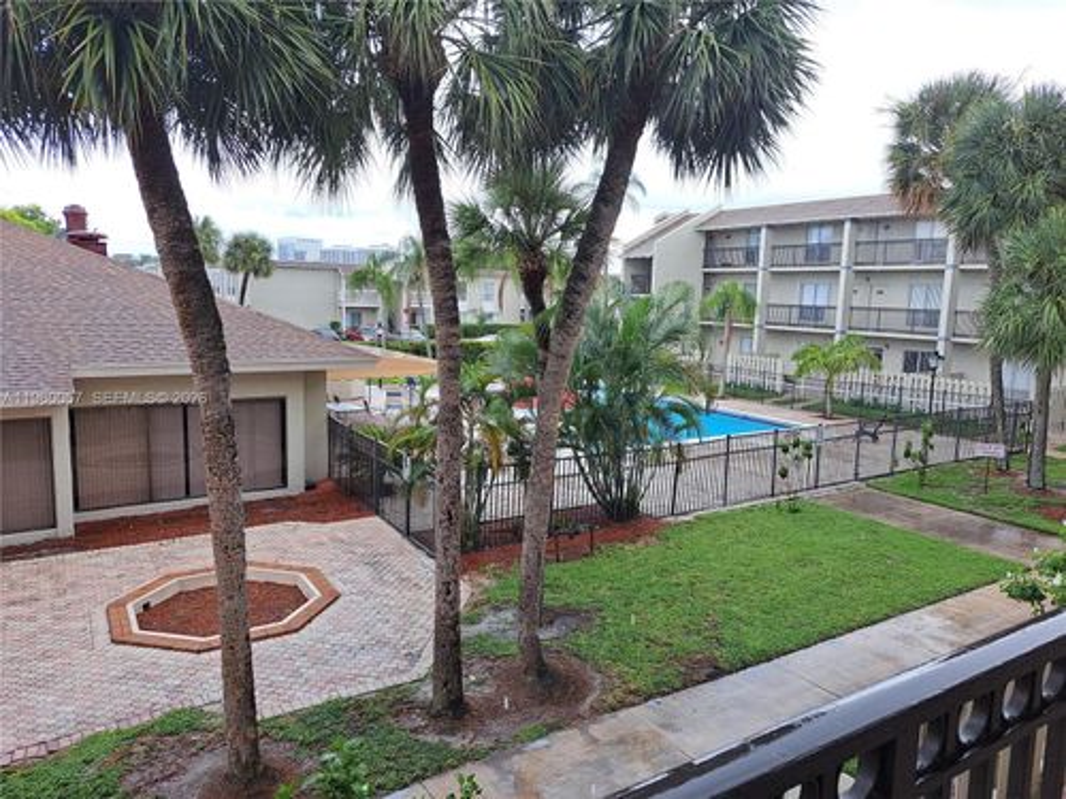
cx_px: 533
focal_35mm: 24
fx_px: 739
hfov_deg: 71.6
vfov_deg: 56.8
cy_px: 400
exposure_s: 1/378
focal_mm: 5.23
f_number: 1.8
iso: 50
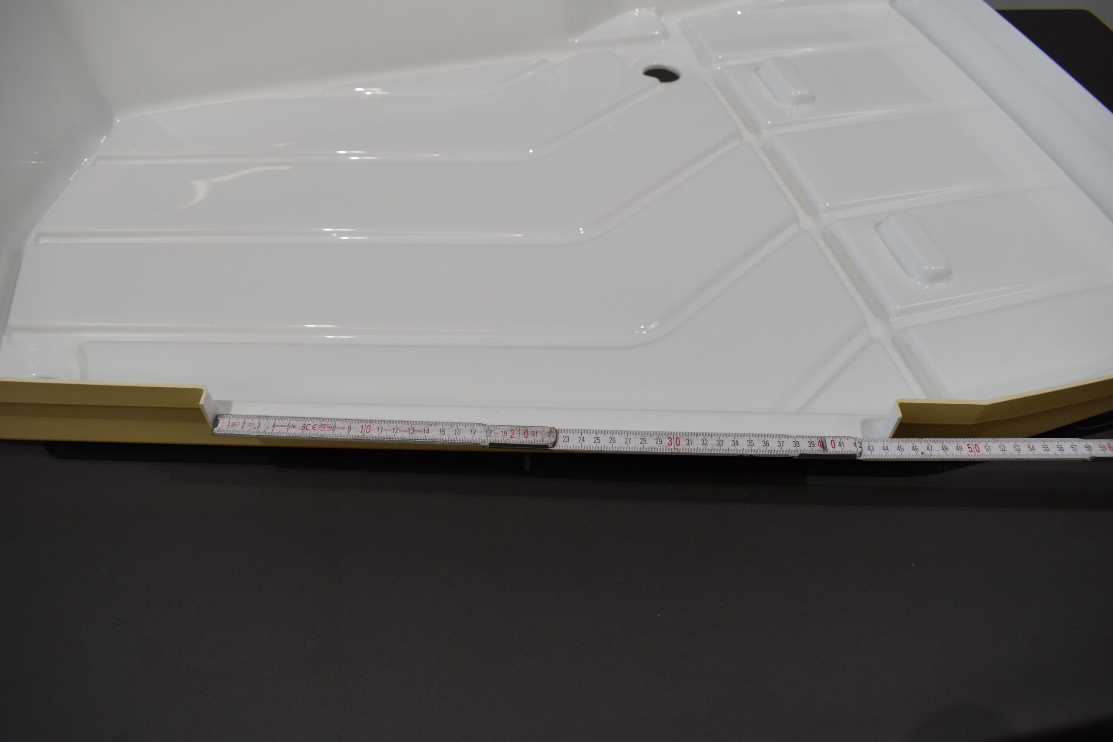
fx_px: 835
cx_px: 556
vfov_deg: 47.9
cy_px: 371
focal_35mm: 27
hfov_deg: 67.4
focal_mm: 18
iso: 400
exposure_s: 1/250
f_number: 5.6
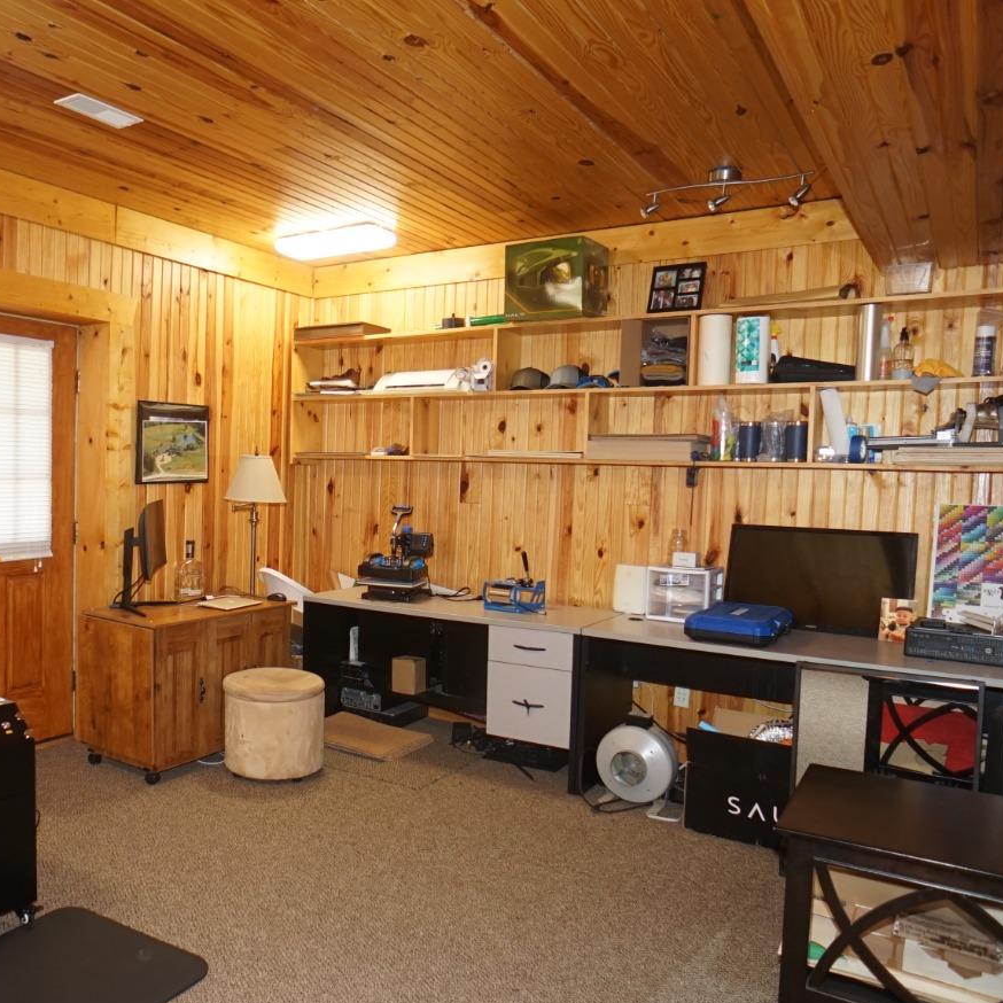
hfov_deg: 46.5
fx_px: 1147
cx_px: 335
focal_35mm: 35
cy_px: 537
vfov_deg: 47.2
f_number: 2.8
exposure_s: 1/60
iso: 500
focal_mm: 16
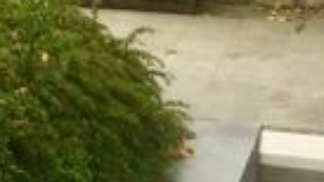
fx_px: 1546
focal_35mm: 180
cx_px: -168
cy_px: -363
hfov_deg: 11.5
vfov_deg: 6.2
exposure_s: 1/476
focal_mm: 4.15
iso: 32
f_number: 2.2
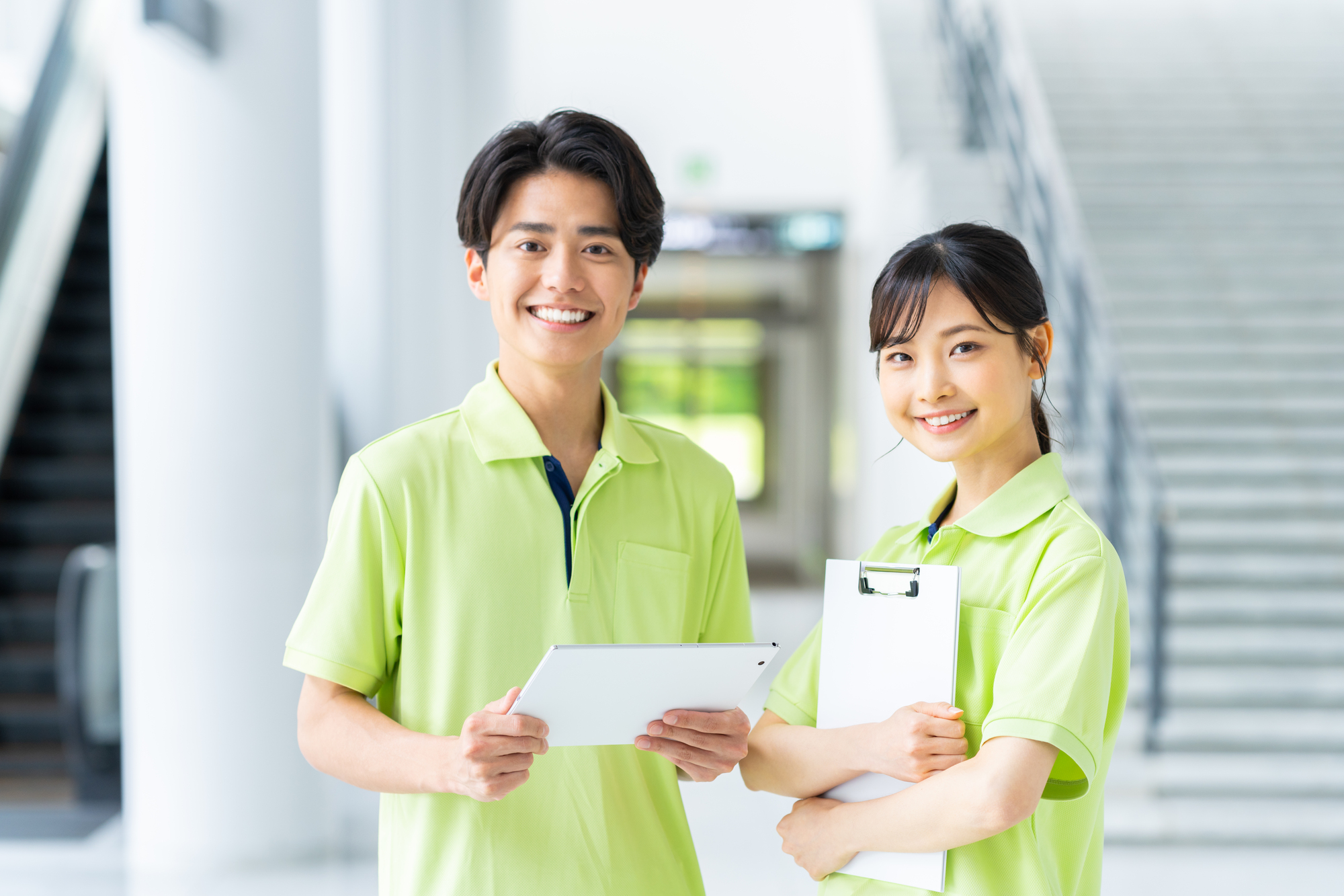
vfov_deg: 16.1
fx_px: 3173
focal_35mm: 85
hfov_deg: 23.9
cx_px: 672
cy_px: 448
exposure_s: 1/320
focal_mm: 85
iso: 320
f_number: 2.5
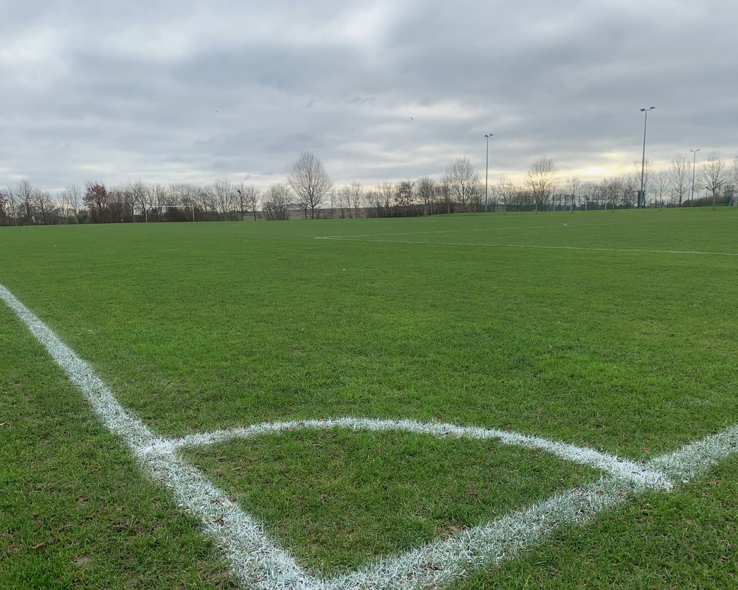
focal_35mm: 28
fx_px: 611
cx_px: 335
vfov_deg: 51.5
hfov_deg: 62.1
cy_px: 303
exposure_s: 1/737
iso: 25
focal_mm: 4.25
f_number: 1.8
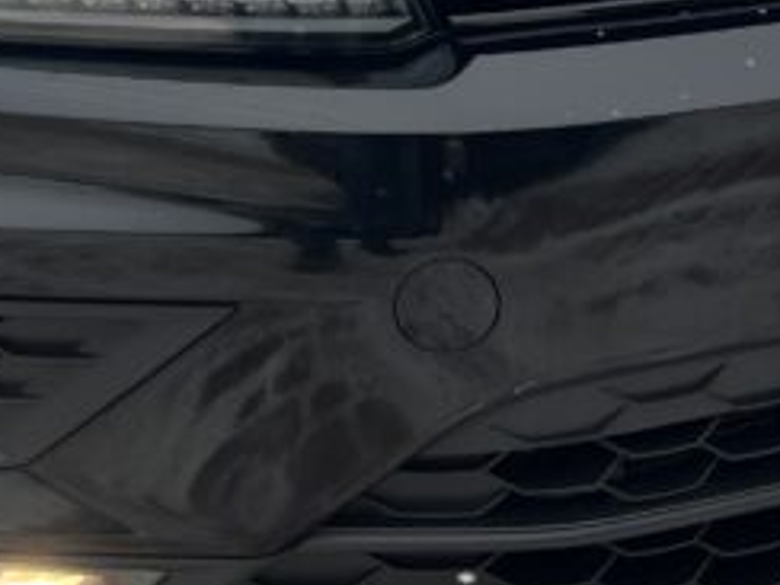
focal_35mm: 109
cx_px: 387
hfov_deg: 18.0
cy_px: -32
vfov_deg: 13.4
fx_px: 2456
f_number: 1.5
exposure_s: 1/687
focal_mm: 5.7
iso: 50
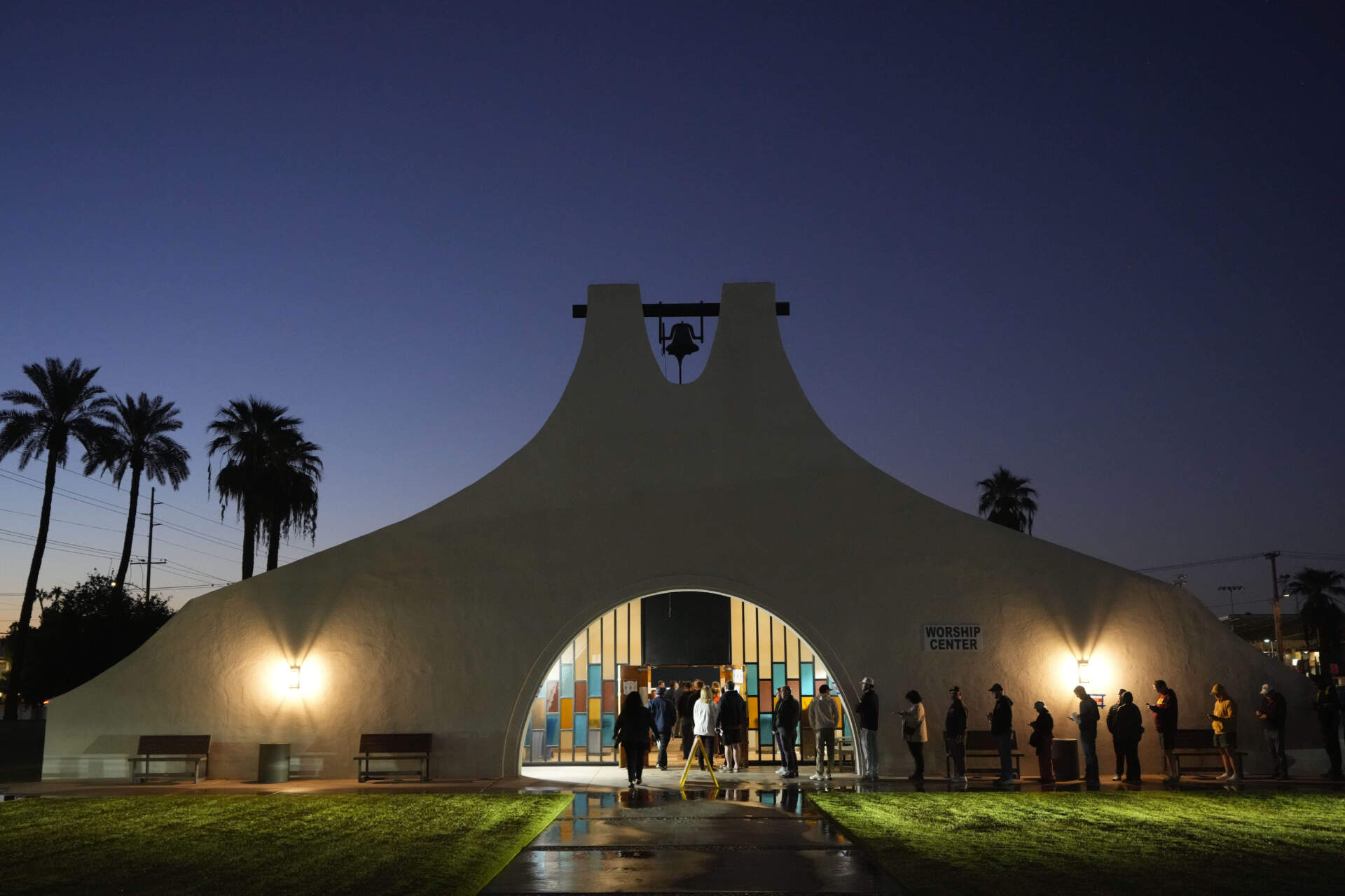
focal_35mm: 35
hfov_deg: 54.4
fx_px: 1308
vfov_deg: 37.9
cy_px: 448
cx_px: 672
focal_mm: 35
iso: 5000
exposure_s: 1/50
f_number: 2.8
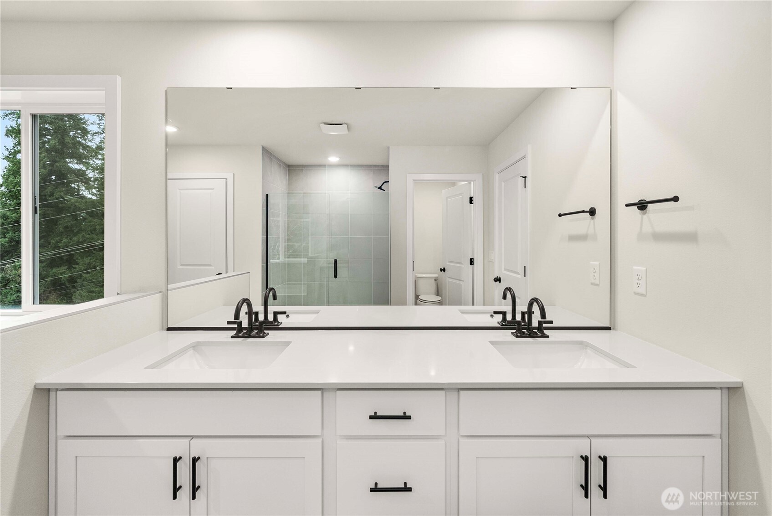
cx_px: 386
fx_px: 300
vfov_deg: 81.3
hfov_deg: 104.2
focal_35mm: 14
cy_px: 258
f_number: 6.3
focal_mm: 14
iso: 100
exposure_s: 1/60
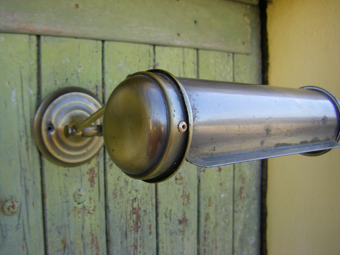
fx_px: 373
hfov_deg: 49.0
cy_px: 128
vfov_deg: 37.7
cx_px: 170
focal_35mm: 38
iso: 64
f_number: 3.5
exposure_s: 1/100
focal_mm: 6.3
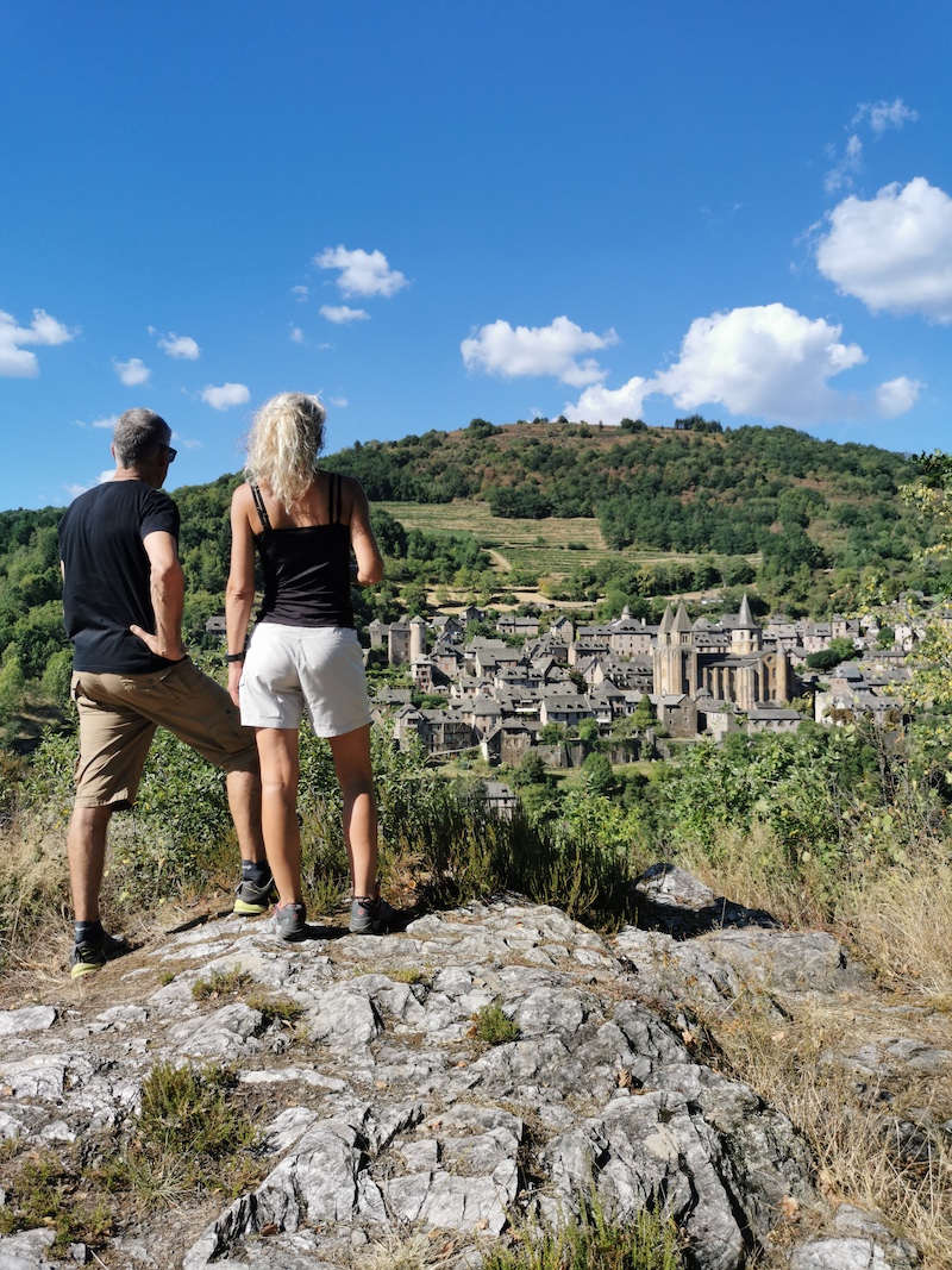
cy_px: 635
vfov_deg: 65.3
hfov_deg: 51.3
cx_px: 476
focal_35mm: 27
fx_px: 990
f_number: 1.8
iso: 50
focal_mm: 5.58
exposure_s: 1/2778
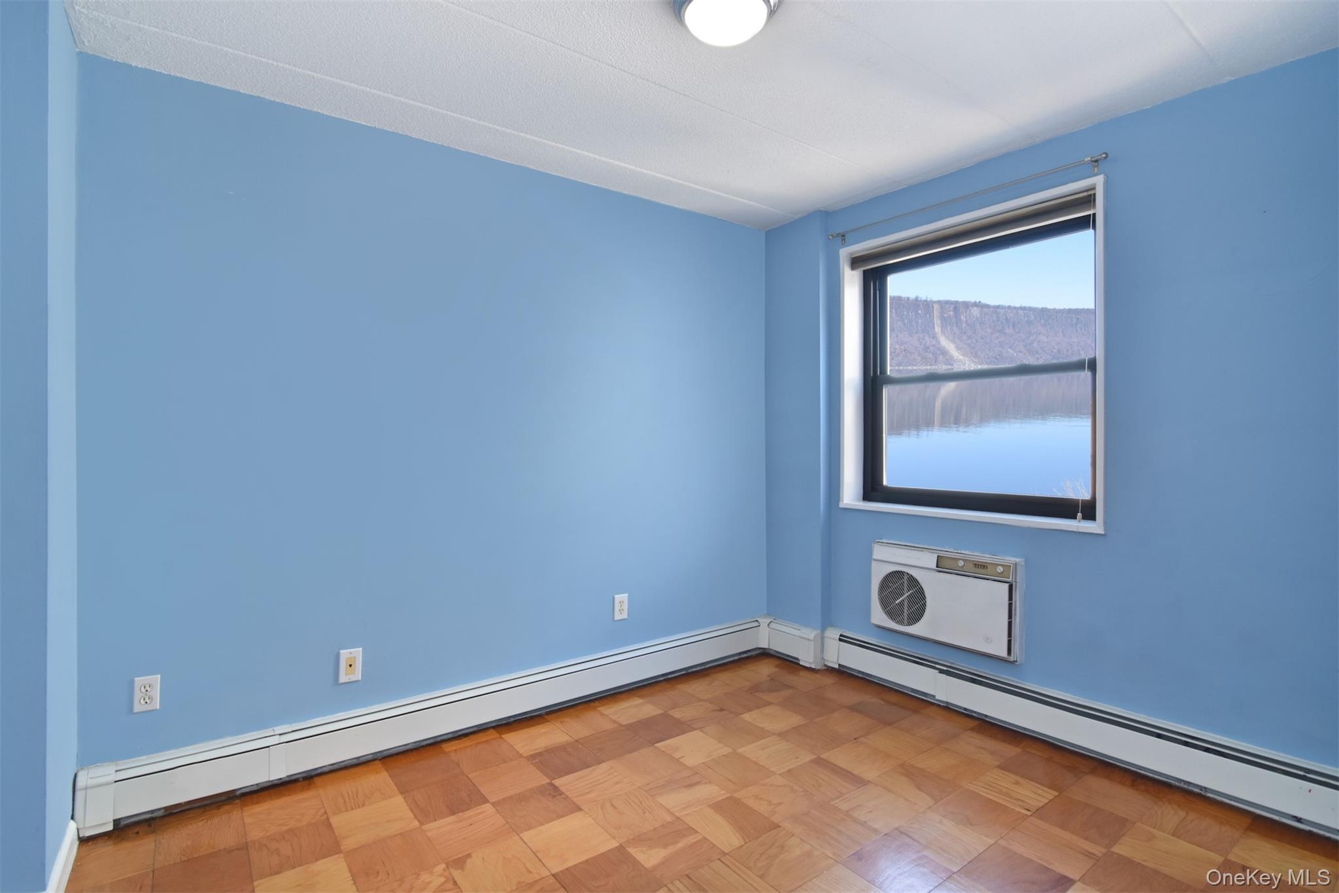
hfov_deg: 95.0
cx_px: 670
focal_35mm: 16
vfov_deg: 72.0
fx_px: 614
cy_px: 446
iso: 640
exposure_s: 1/25
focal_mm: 11
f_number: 11
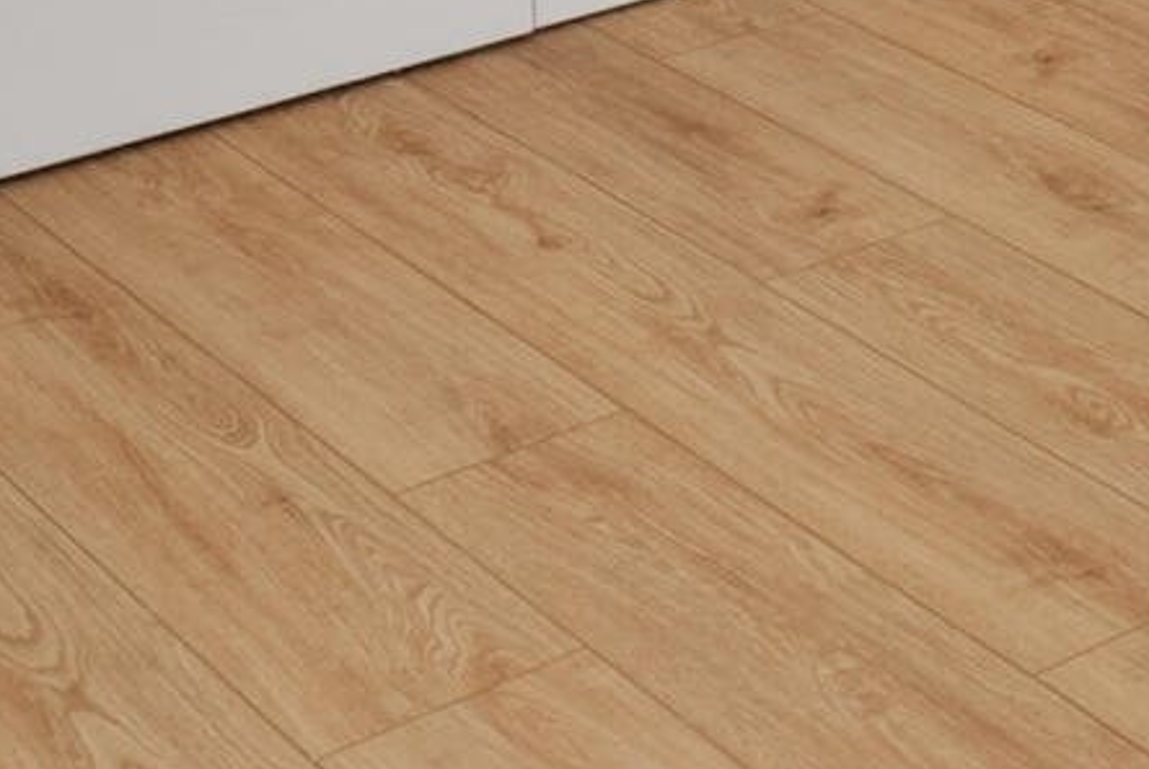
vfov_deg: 10.3
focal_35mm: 108
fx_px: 3450
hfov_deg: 17.8
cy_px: -1293
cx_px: 1472
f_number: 8
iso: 100
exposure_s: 4
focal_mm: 16
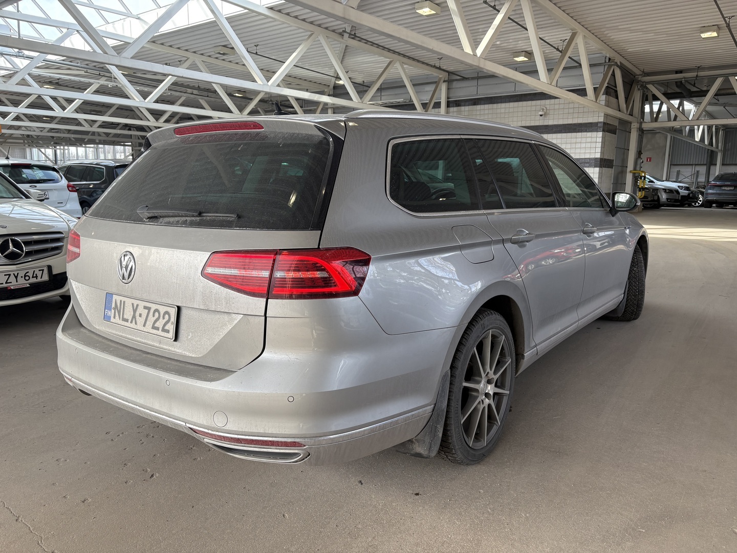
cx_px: 368
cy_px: 276
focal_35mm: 26
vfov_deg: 53.1
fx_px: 554
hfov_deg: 67.3
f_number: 1.6
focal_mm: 5.96
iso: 40
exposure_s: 1/256
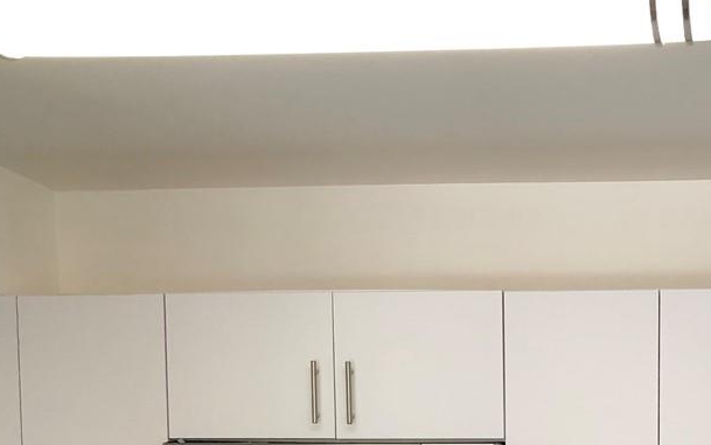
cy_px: 697
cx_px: 622
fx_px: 1512
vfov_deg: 15.3
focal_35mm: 78
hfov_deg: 25.7
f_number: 1.8
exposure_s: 1/30
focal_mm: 3.99
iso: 25
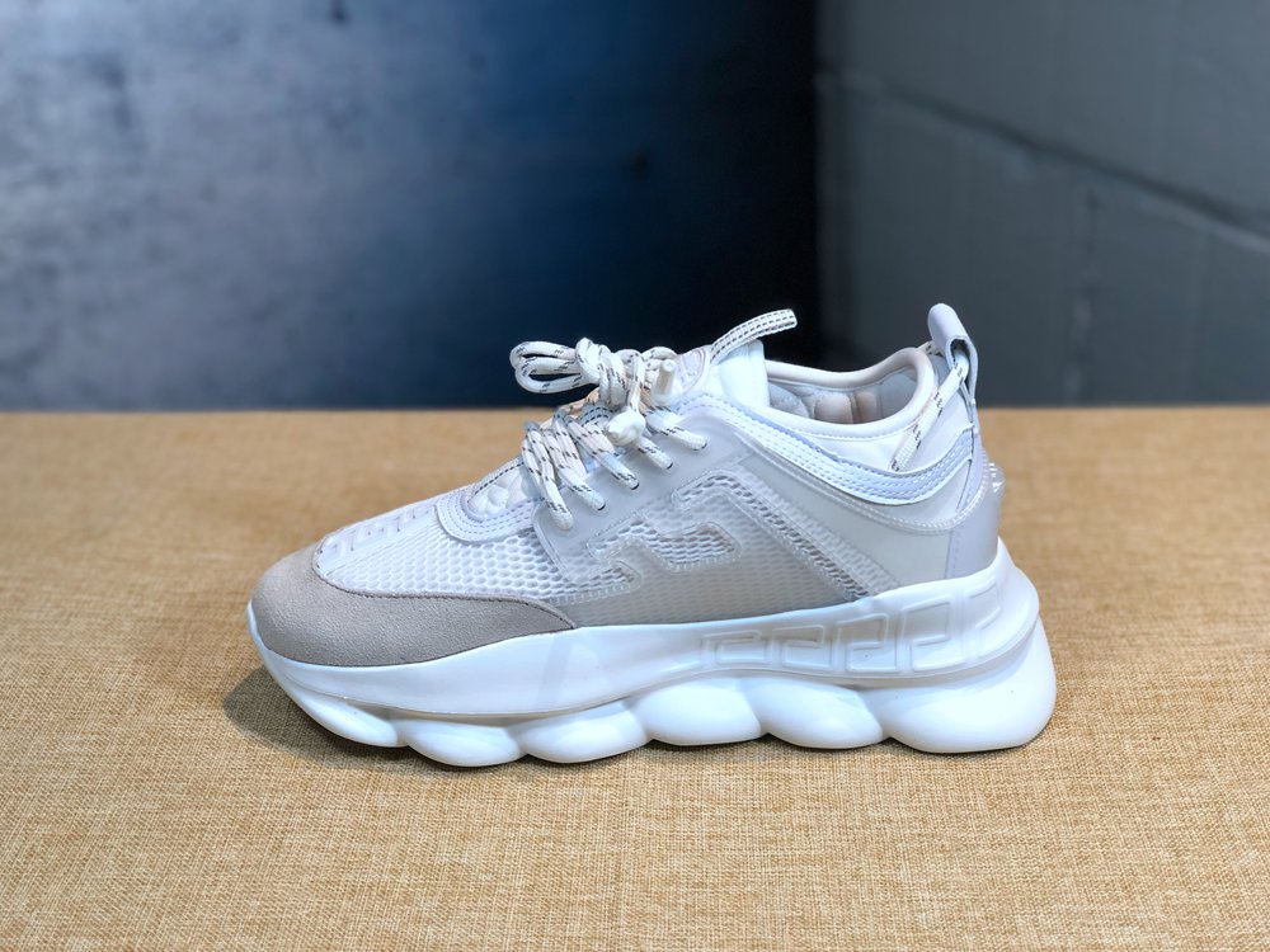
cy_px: 476
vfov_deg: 25.7
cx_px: 635
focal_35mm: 57
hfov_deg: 33.8
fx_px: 2091
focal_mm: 6.6
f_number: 2.8
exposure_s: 1/33
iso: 32
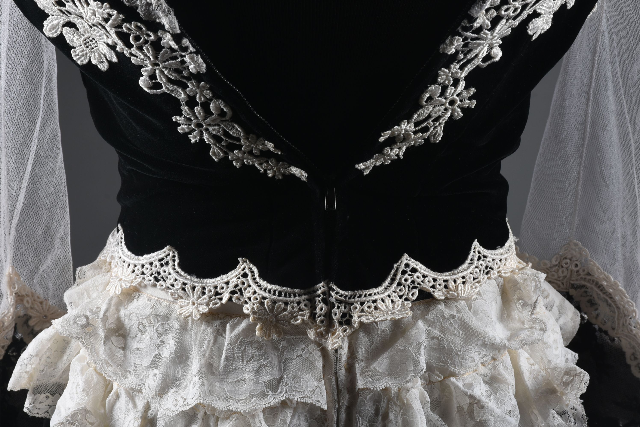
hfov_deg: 16.1
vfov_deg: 10.8
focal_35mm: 128
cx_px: 320
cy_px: 214
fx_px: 2268
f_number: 16
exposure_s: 1/125
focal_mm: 85
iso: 200
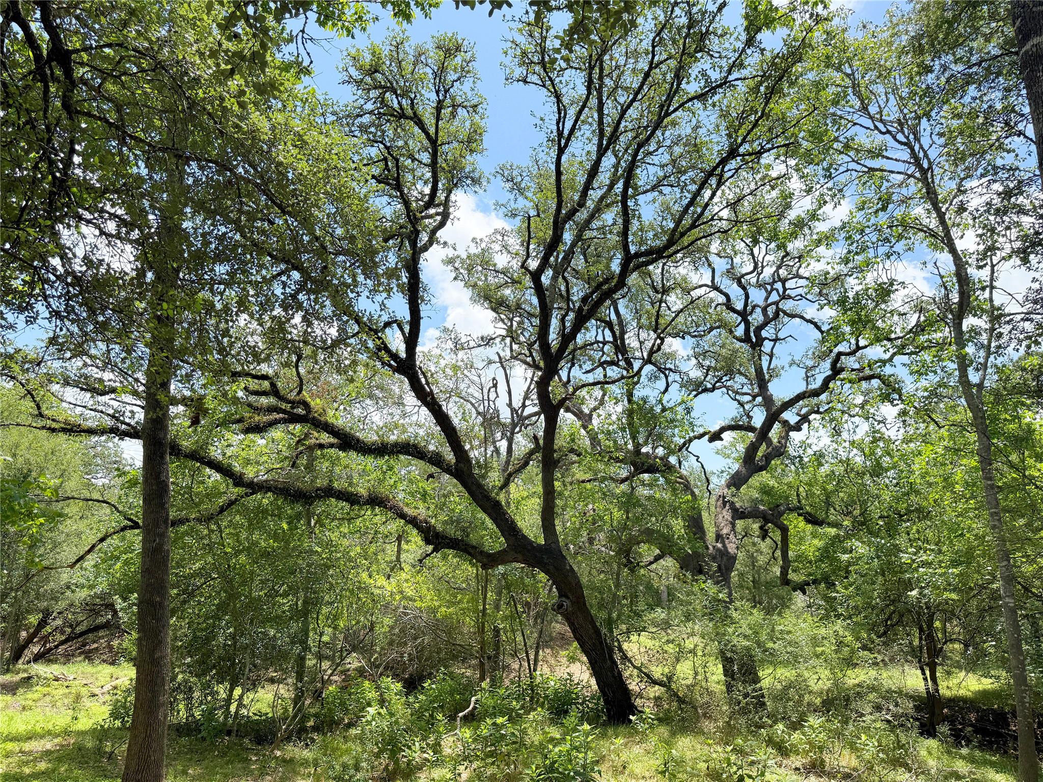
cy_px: 391
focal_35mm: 24
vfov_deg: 56.8
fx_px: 723
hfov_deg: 71.6
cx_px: 522
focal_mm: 6.76
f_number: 1.78
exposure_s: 1/3584
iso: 100
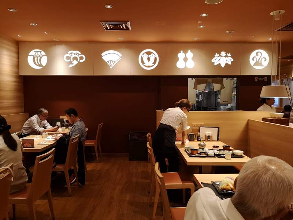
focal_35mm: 27
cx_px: 146
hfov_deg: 65.3
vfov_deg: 51.4
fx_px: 229
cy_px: 110
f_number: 1.8
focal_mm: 3.95
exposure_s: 1/100
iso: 200
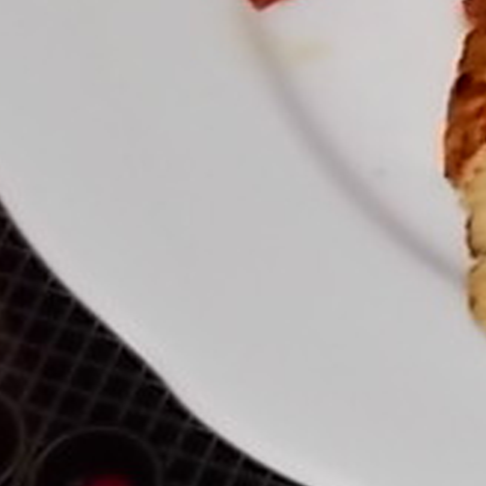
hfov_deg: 5.1
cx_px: 853
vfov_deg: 5.1
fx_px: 5432
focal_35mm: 342
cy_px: -178
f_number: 5.5
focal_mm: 17.6
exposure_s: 1/60
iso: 200
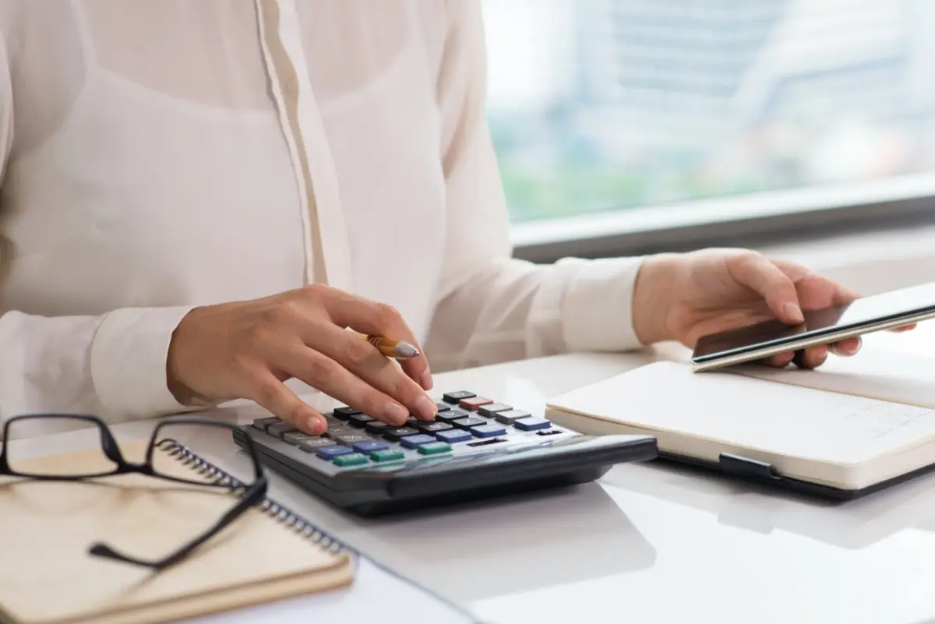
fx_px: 2208
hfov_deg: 23.9
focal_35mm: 85
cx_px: 468
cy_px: 312
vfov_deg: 16.1
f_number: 4.5
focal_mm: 85
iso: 160
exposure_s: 1/400
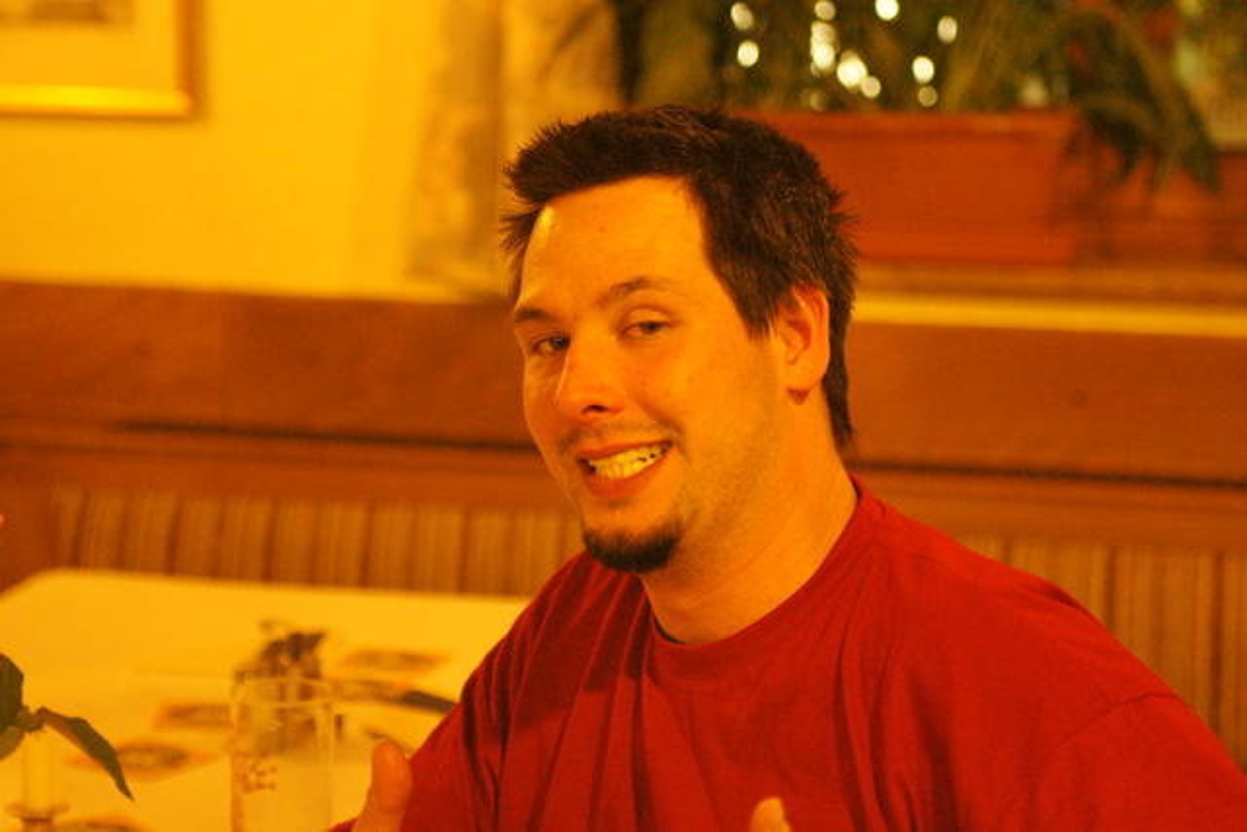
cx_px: 624
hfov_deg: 19.5
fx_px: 3638
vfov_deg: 13.0
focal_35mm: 105
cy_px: 416
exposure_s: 1/40
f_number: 2.8
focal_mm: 70
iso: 3200
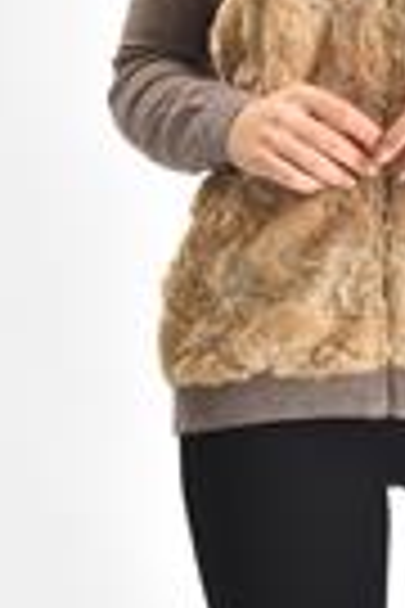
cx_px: 414
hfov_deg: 4.2
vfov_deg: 6.3
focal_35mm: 328
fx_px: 5535
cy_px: 390
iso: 100
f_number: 6.3
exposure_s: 1/160
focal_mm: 78
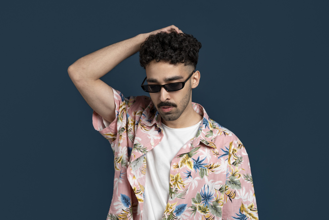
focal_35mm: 53
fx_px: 484
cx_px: 164
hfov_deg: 37.5
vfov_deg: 25.5
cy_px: 110
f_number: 2.8
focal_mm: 53
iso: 200
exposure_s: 1/250
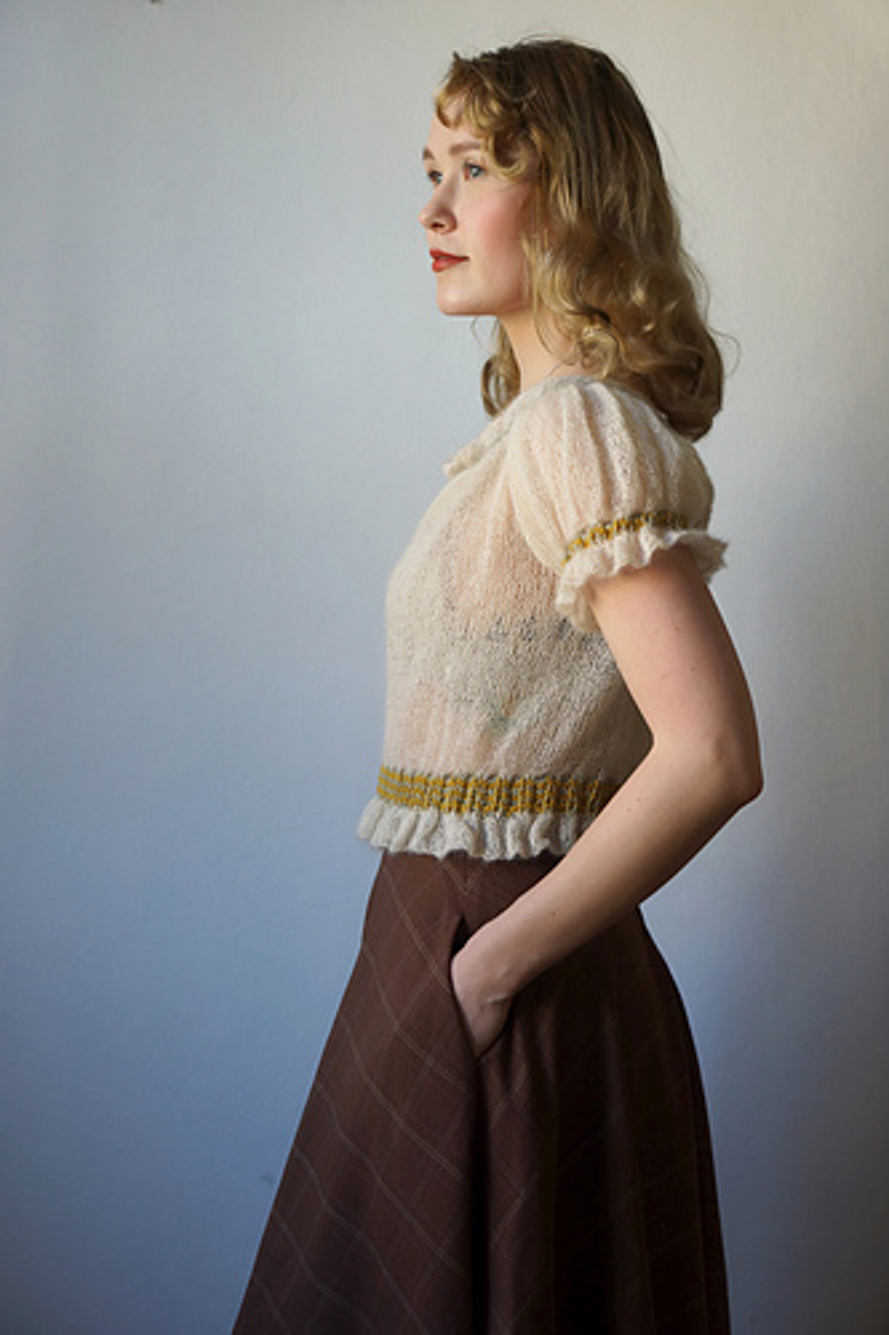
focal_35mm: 75
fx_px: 2780
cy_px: 668
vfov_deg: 27.0
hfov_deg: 18.2
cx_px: 444
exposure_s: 1/80
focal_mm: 50
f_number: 4
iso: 400
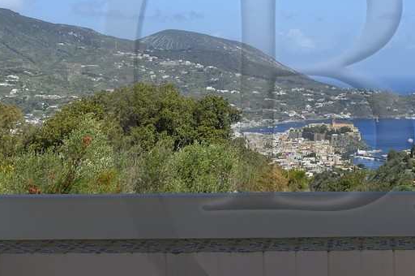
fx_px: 863
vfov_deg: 18.0
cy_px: 78
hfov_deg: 25.5
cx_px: 431
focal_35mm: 75
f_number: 14
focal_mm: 24
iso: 200
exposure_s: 1/250
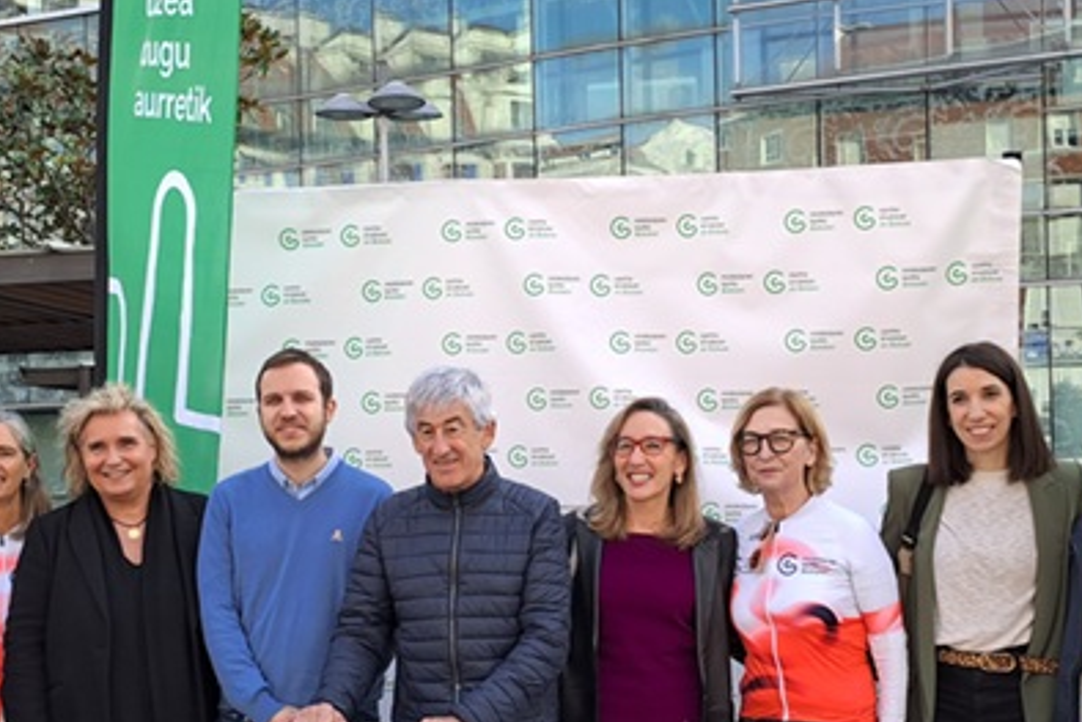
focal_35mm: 57
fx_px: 1714
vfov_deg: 23.8
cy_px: 436
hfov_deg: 35.0
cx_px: 546
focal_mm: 4.65
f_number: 1.8
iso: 32
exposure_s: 1/204
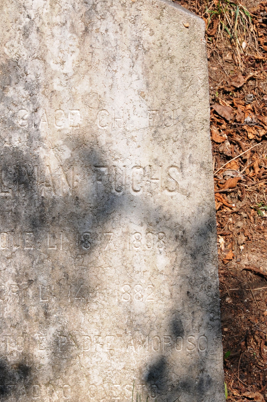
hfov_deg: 16.7
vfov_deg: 25.1
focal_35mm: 81
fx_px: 903
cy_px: 189
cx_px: 71
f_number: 8
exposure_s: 1/250
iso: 200
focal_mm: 32
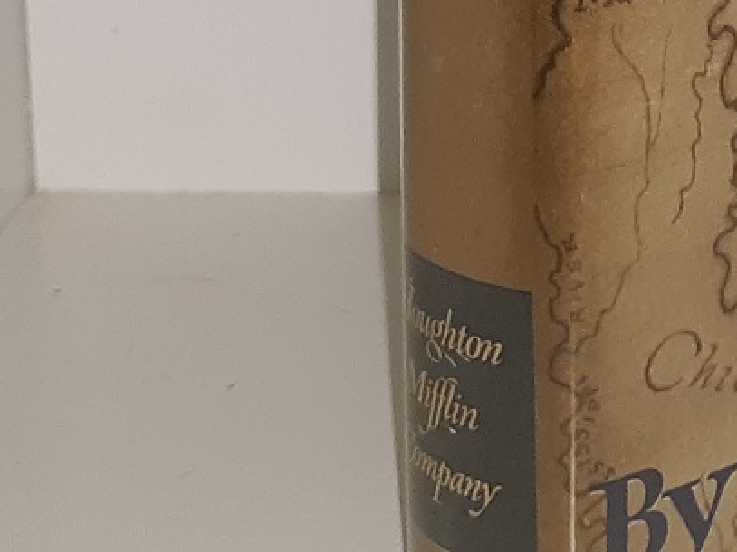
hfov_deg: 13.3
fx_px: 3022
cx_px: 1025
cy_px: -530
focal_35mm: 142
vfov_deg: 9.8
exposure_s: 1/142
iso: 40
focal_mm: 3.7
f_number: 1.7
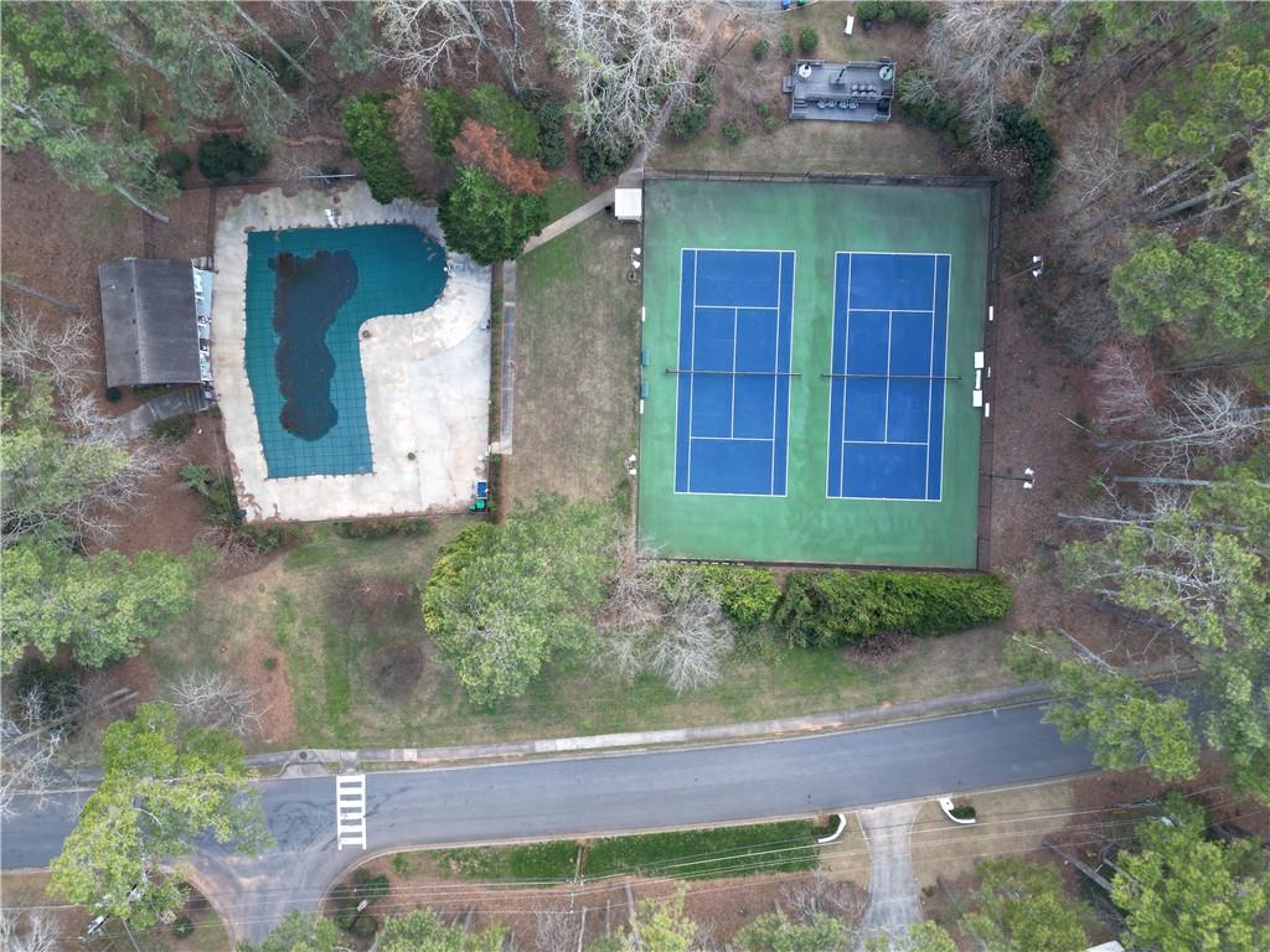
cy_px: 476
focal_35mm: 24
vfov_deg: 56.8
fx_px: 881
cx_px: 635
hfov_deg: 71.6
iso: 100
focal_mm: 6.72
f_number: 1.7
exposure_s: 1/160
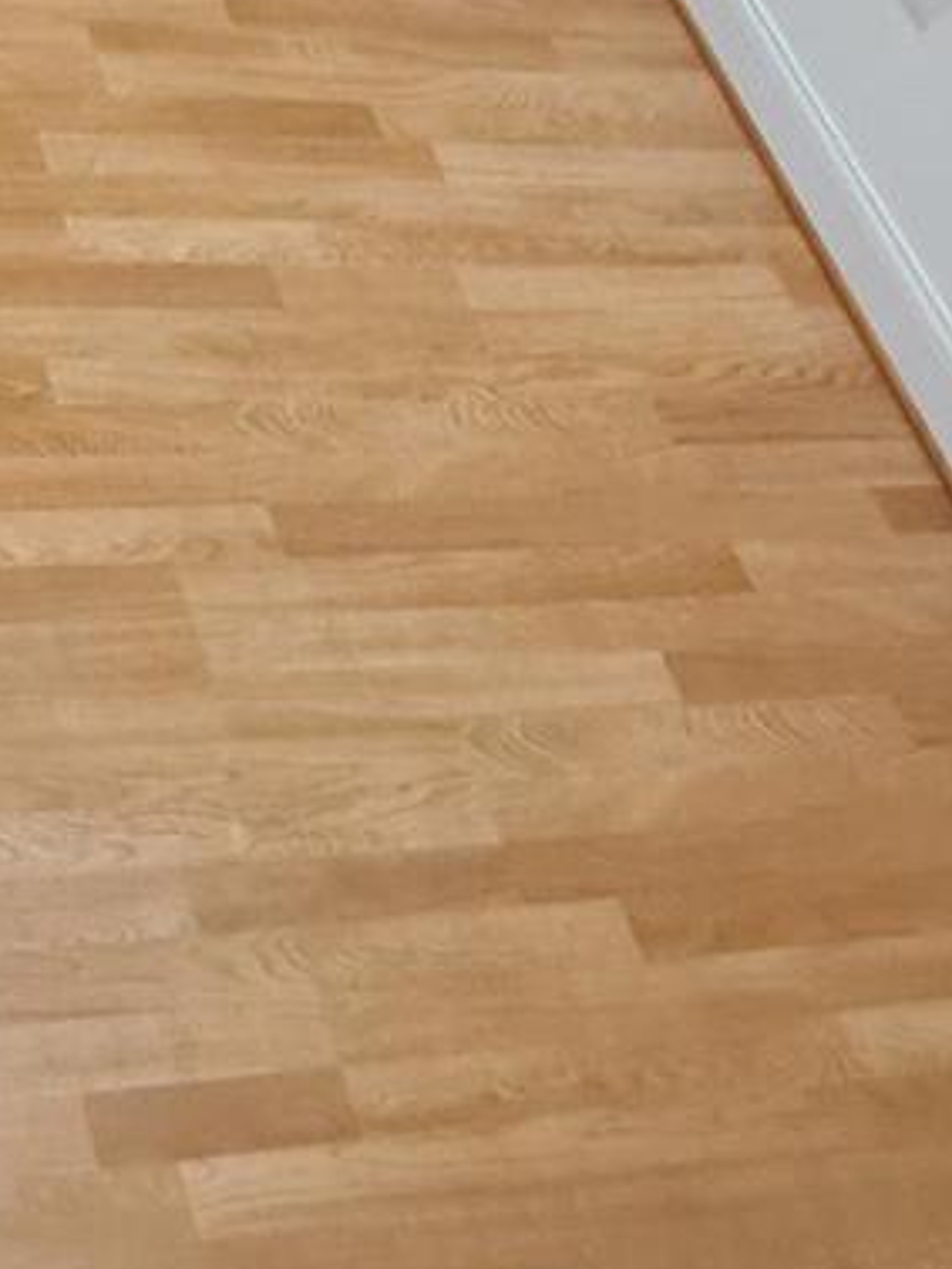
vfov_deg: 28.1
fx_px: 1942
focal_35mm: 53
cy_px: -485
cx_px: -552
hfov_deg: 21.9
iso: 200
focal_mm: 1.74
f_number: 2.2
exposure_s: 1/33
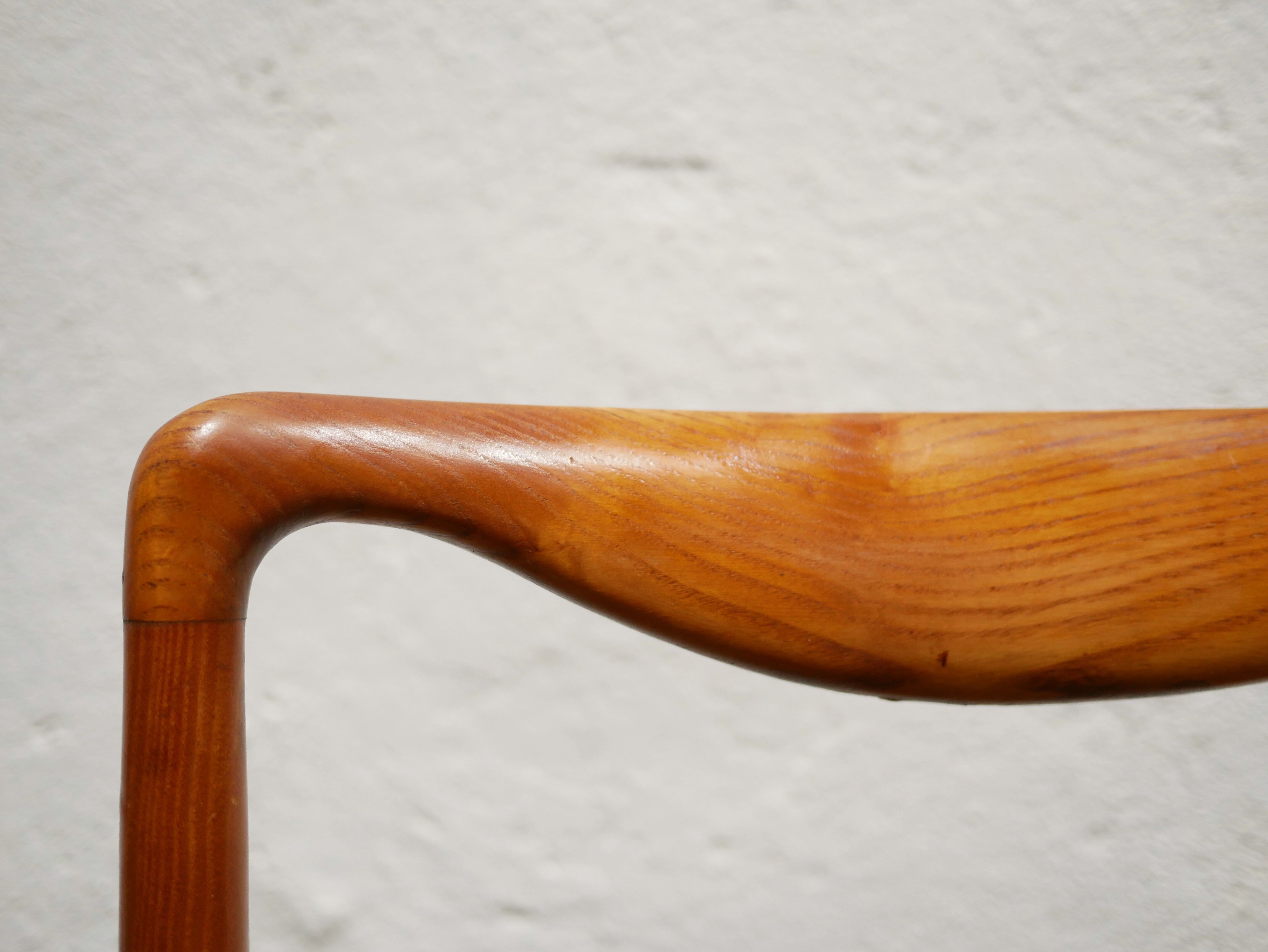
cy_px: 476
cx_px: 634
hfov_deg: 46.8
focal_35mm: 40
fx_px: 1466
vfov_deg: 36.0
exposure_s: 1/60
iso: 400
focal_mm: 20
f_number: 1.7
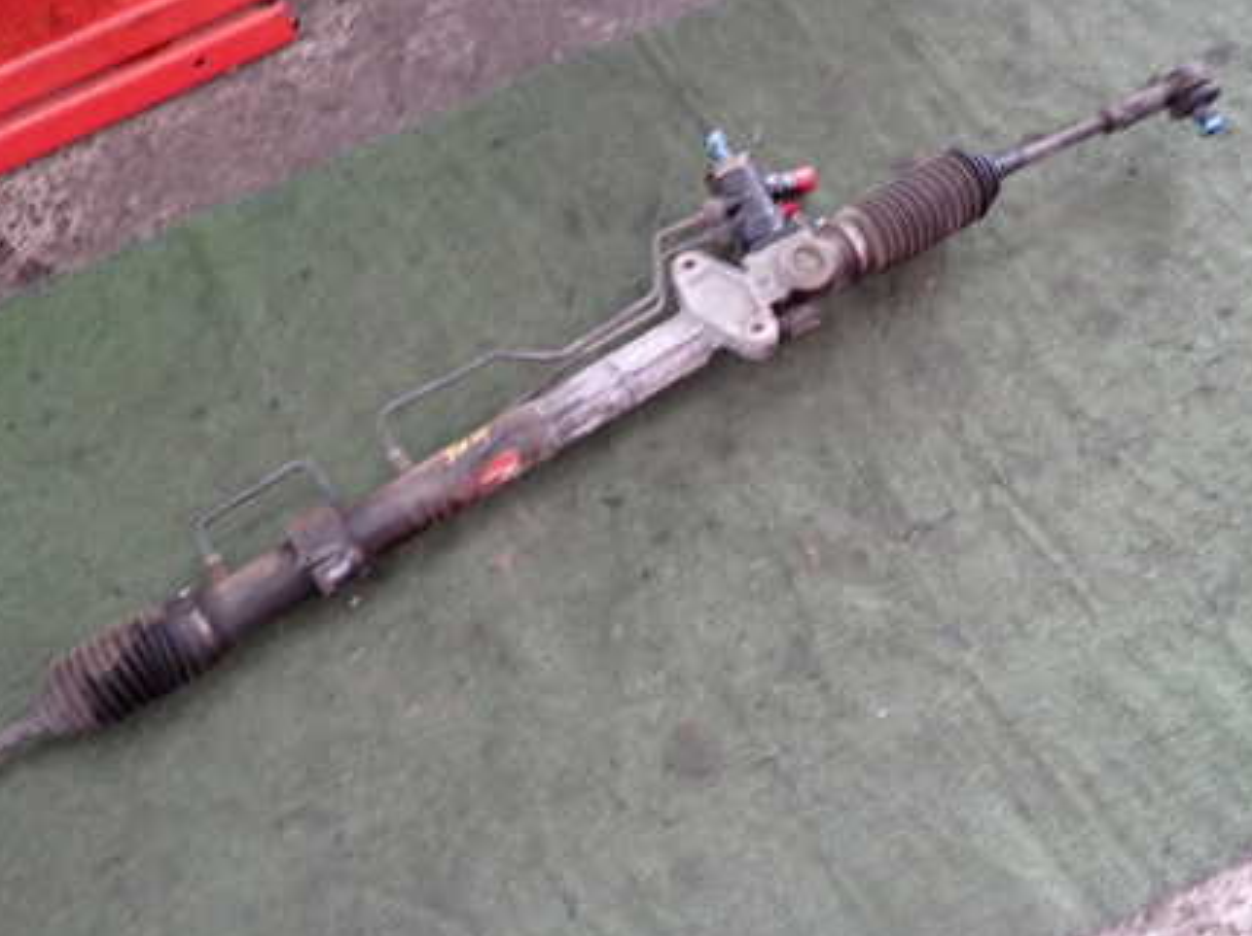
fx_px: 1265
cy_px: 487
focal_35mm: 35
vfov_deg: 40.6
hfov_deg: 52.2
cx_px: 482
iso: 400
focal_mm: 4.5
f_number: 2
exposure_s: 1/30
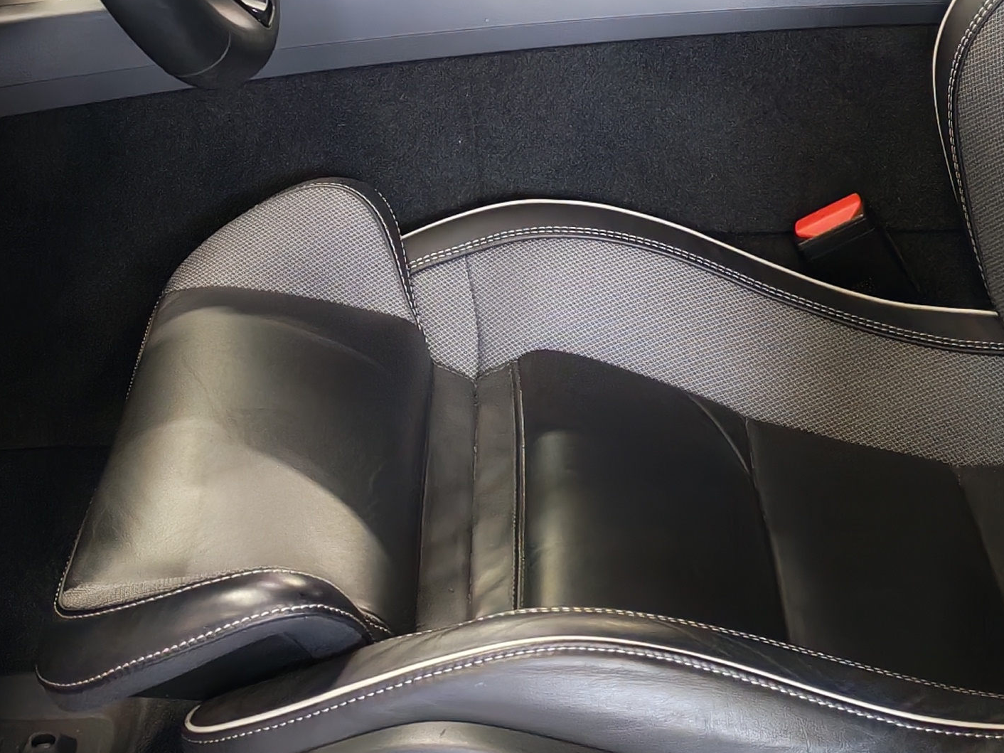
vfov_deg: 16.6
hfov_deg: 22.5
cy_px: -4
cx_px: 380
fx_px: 2523
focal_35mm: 87
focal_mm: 6.12
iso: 740
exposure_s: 1/100
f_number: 1.9
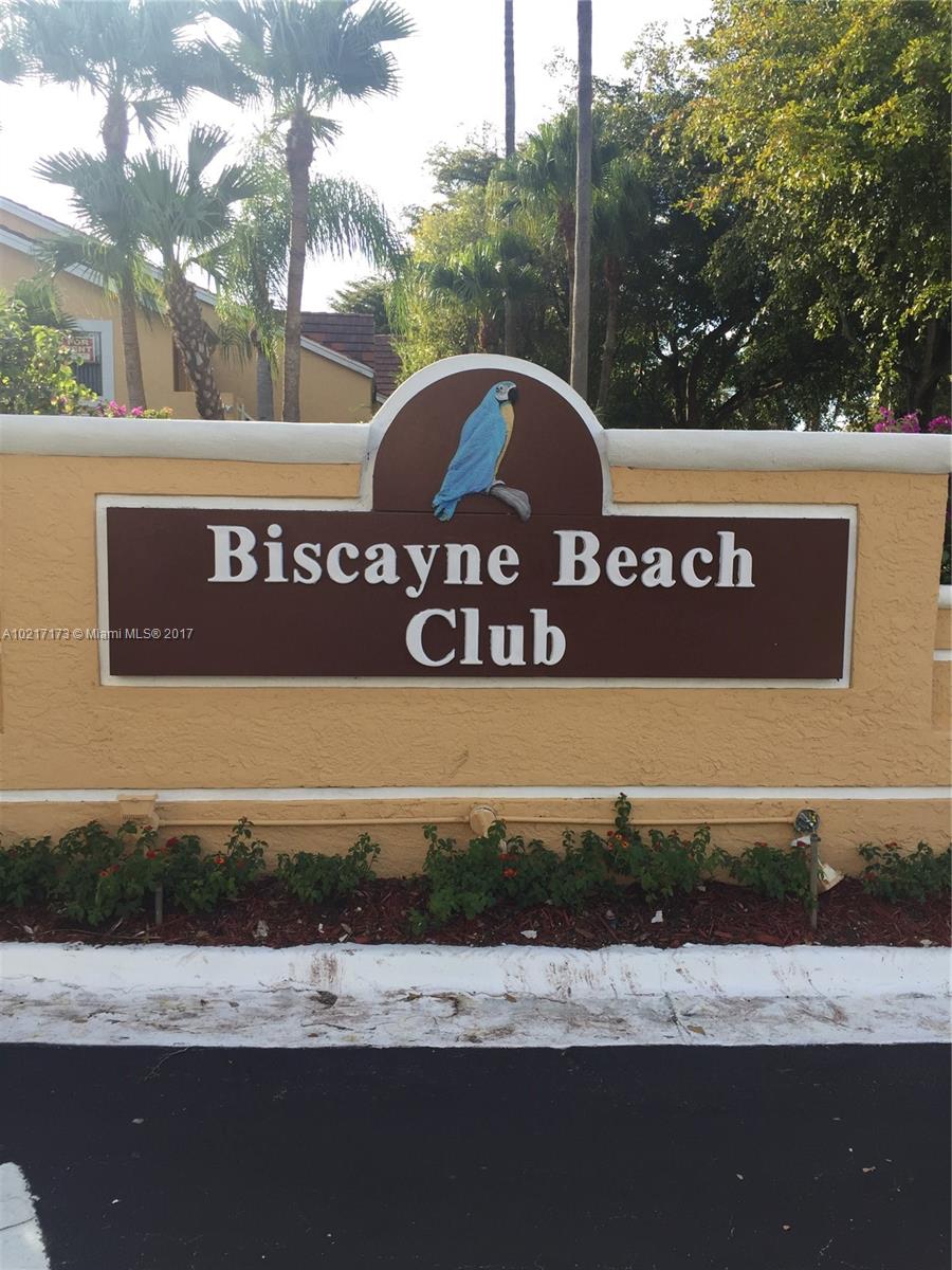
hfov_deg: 48.2
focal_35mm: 29
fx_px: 1063
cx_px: 476
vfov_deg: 61.7
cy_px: 635
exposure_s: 1/434
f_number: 2.2
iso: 32
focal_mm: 4.15
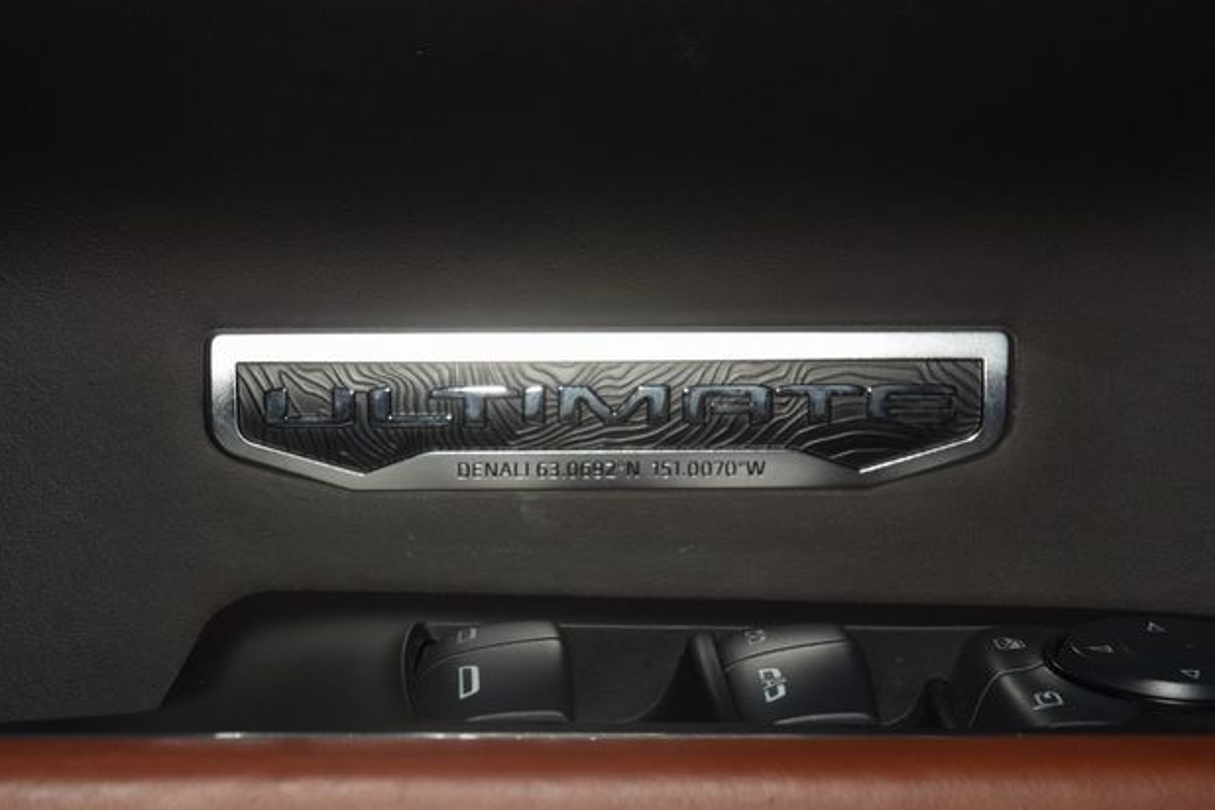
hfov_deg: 23.4
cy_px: 396
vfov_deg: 15.7
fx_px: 2936
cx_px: 606
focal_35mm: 87
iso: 100
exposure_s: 1/125
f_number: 8
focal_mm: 56
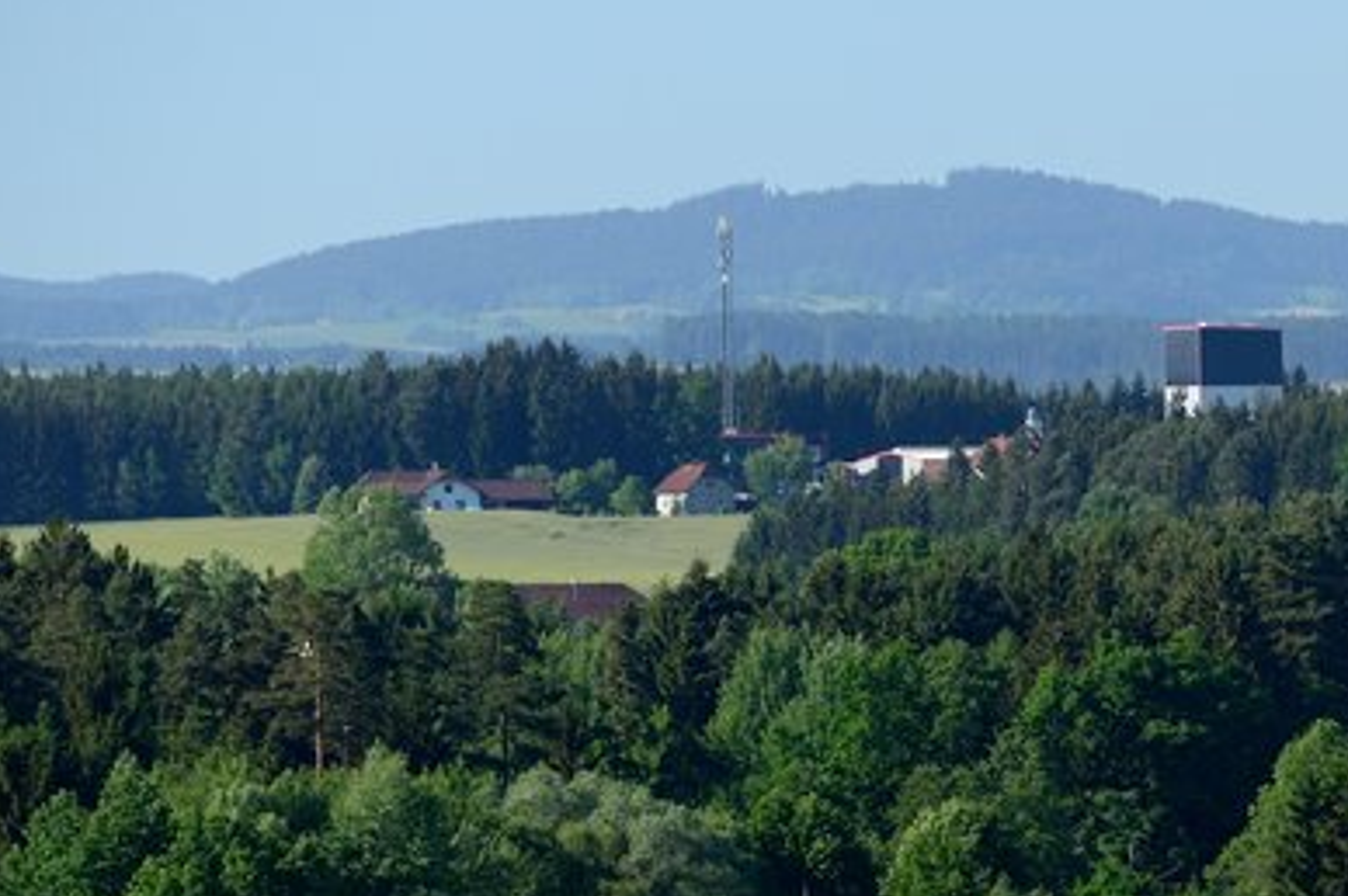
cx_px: 1845
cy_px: 1129
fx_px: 14478
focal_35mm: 387
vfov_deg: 3.5
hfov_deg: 5.3
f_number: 5.6
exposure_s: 1/1600
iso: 250
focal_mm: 125
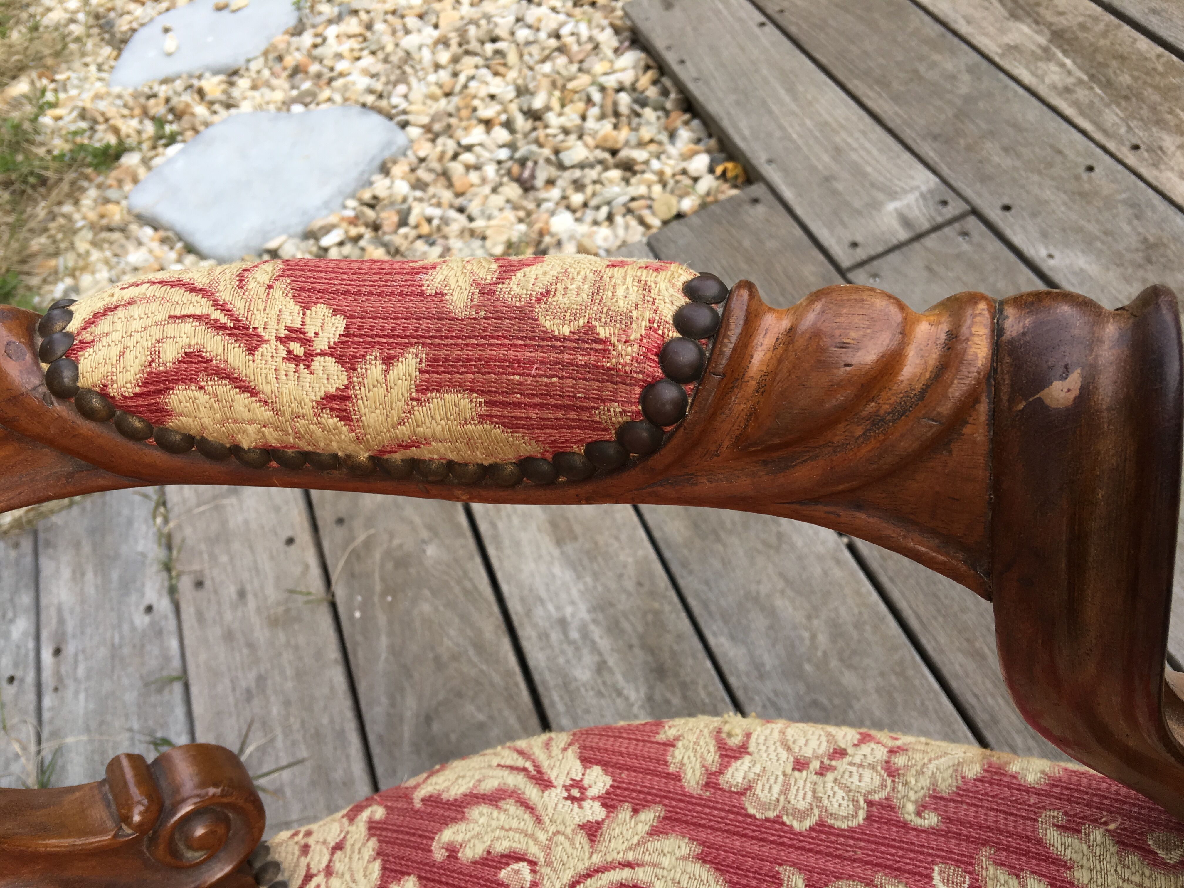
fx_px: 992
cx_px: 592
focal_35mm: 29
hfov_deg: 61.7
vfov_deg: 48.2
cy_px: 444
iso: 25
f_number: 2.2
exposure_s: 1/171
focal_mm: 4.15
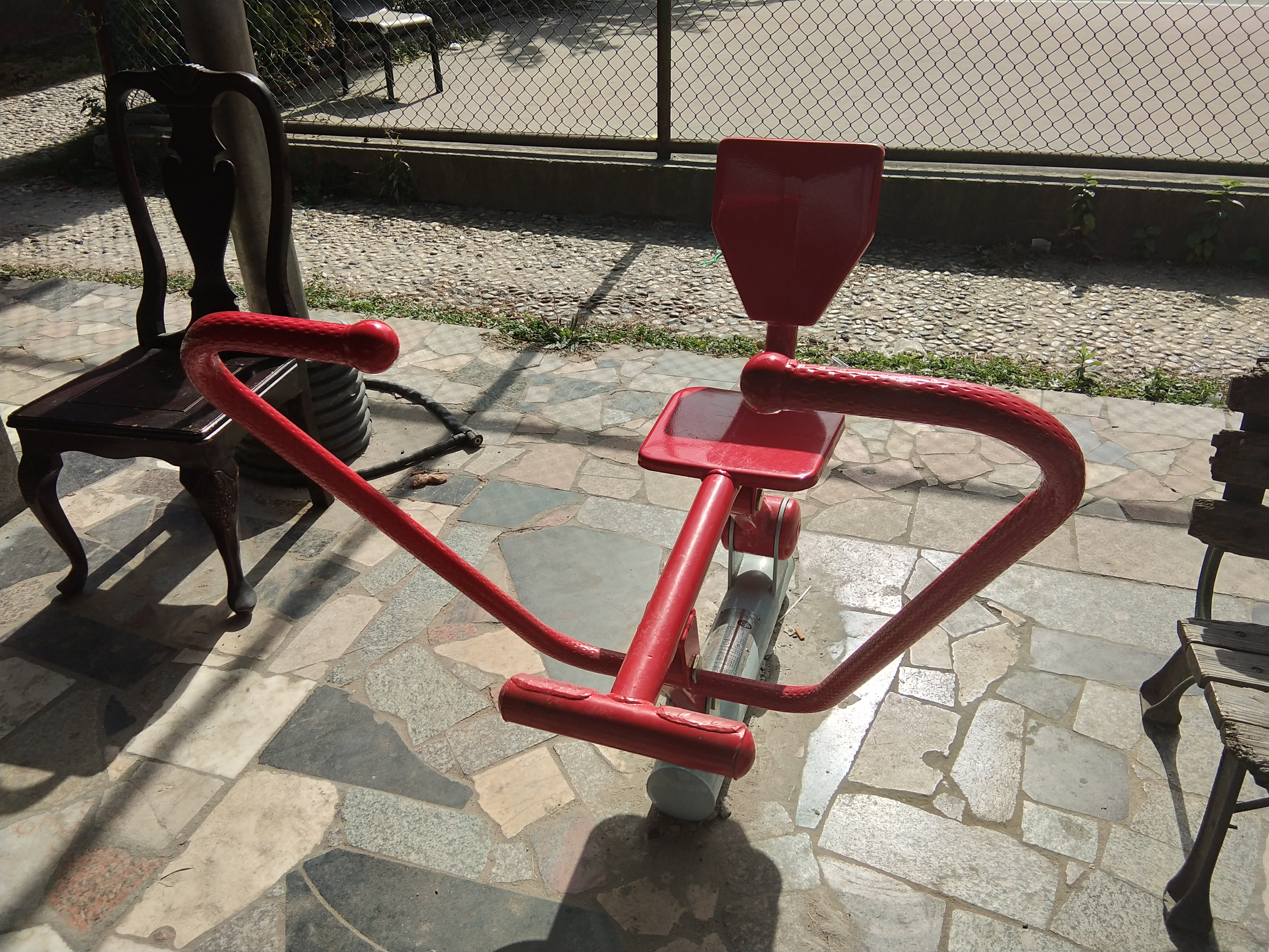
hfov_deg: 58.4
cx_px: 634
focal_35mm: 31
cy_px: 476
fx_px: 1136
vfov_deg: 45.4
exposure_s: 1/861
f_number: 2.2
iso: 50
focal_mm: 3.69
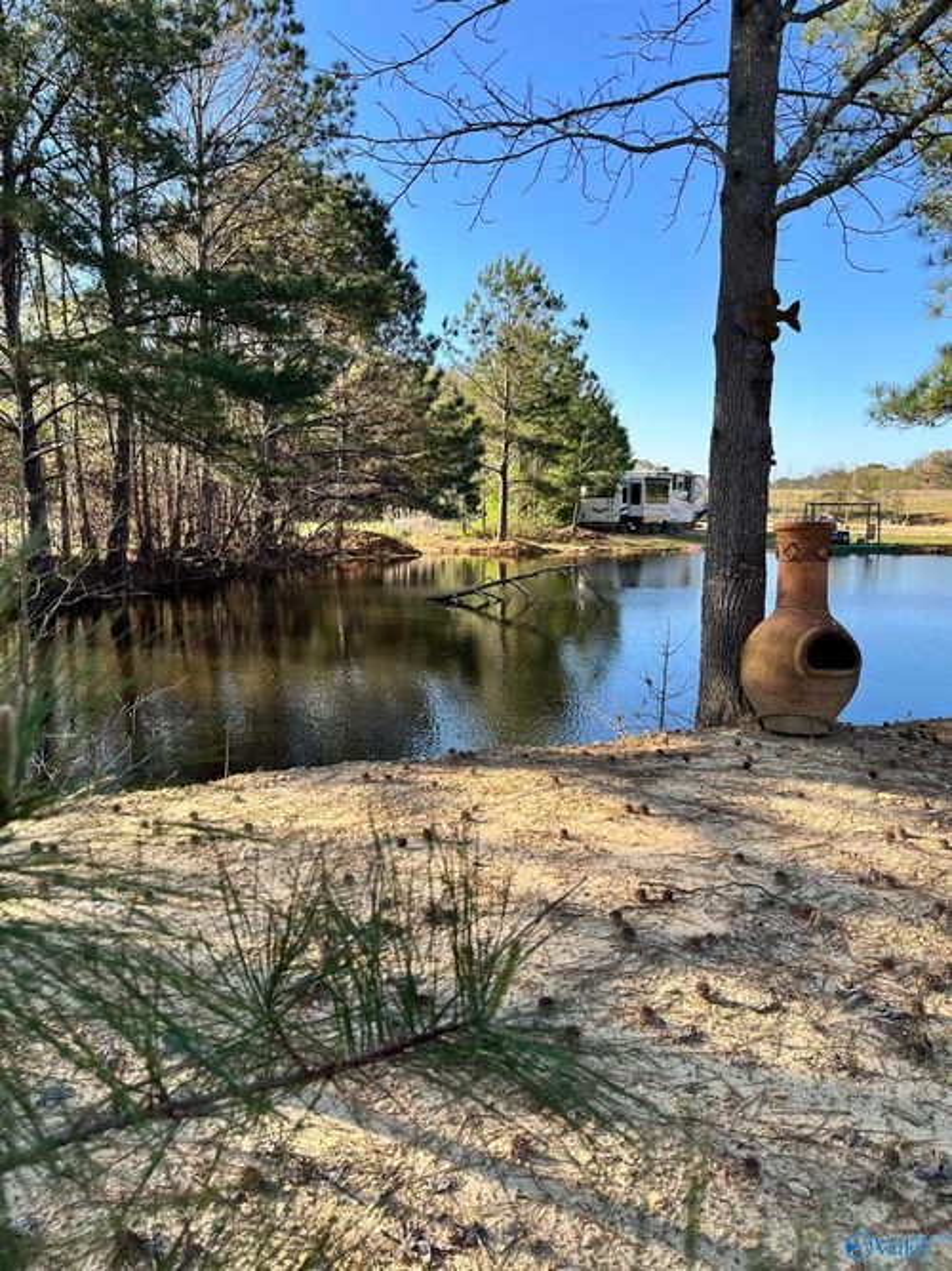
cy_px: 636
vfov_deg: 67.3
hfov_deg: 53.0
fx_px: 954
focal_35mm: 26
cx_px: 476
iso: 50
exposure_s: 1/951
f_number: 1.6
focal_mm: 5.1
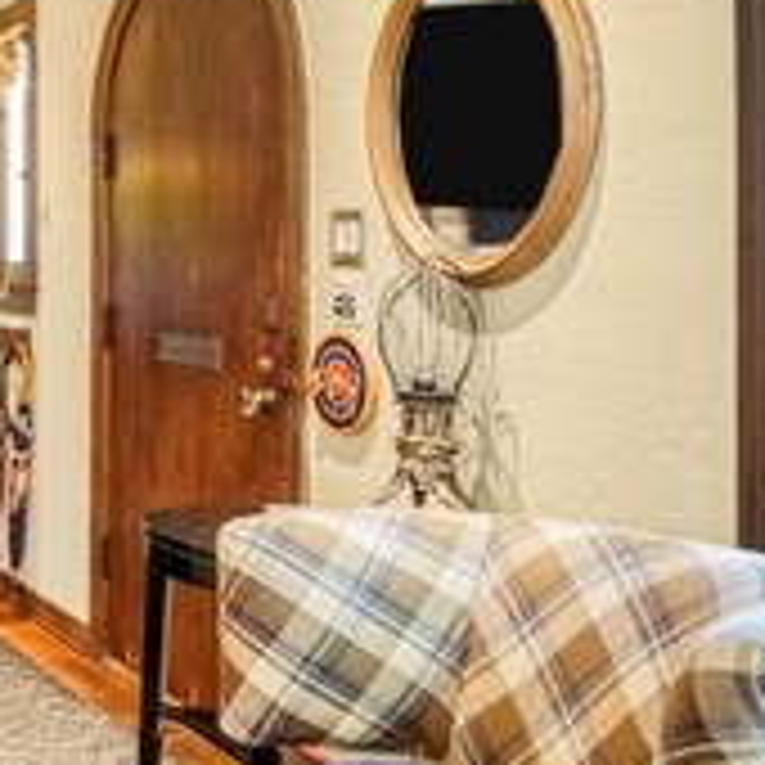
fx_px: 1200
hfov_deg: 24.5
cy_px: 281
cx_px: -468
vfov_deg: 35.1
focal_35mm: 48
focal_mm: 10
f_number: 4
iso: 5000
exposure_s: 1/40
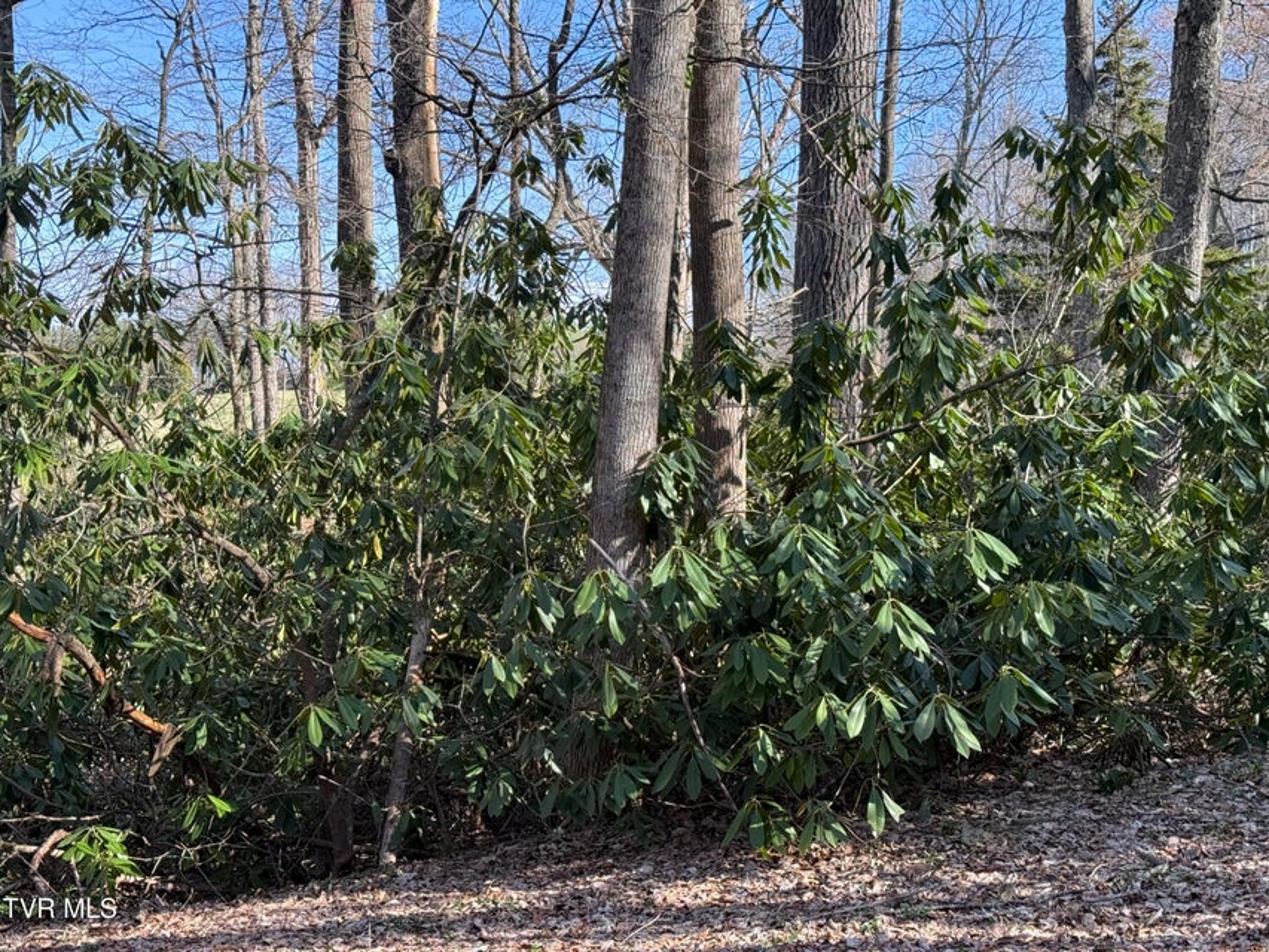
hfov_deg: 39.7
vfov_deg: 30.3
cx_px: 634
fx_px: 1760
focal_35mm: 48
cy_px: 476
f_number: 1.78
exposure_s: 1/754
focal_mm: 6.76
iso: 80
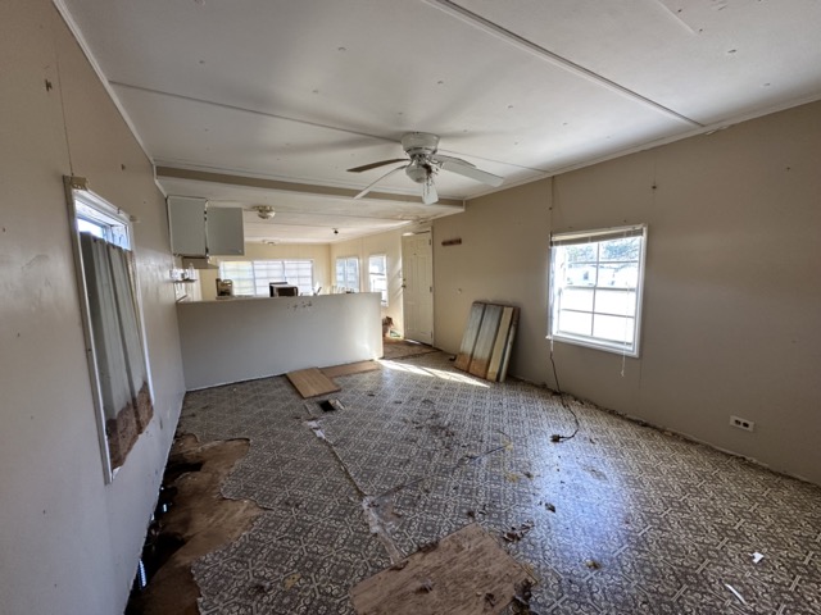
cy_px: 308
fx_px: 332
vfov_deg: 85.7
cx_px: 410
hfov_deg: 102.1
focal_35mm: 14
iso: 125
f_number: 2.2
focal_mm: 2.22
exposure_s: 1/99
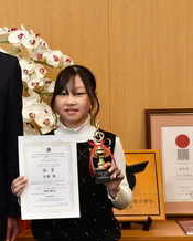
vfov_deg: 19.3
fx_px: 705
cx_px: 17
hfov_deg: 15.4
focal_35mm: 99
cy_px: 87
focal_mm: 32
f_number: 6.3
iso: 720
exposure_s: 1/60
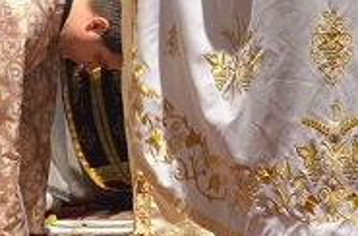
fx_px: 3855
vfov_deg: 3.5
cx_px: 277
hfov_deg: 5.3
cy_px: -317
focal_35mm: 389
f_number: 4.5
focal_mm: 40
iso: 1250
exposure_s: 1/30
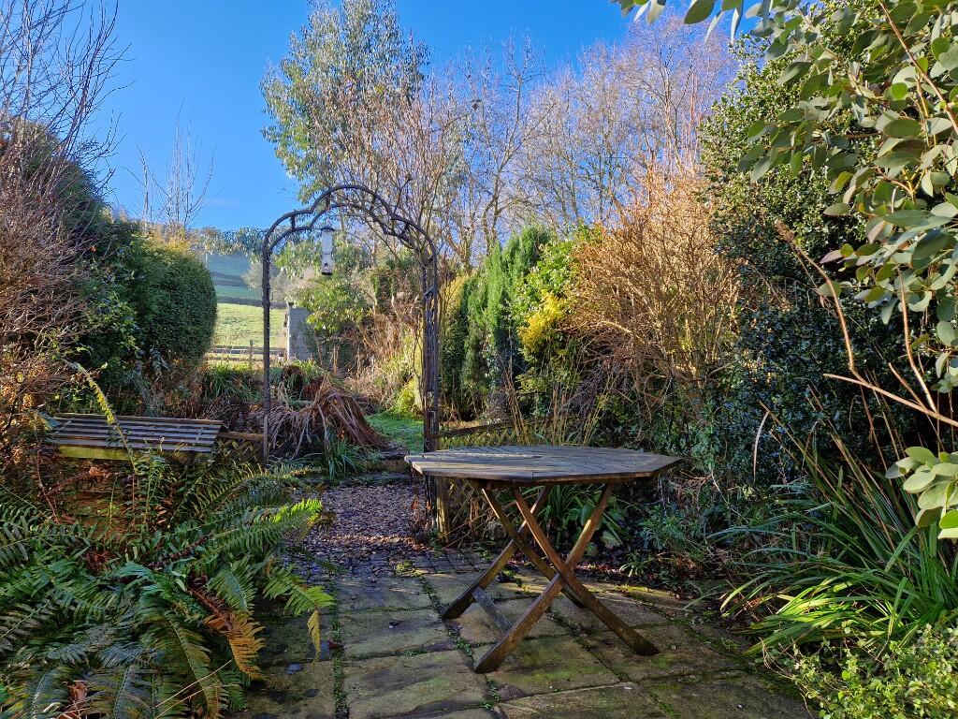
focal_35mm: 23
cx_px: 479
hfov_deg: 73.9
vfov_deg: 58.9
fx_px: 637
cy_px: 360
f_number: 1.8
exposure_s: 1/290
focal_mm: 5.4
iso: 50
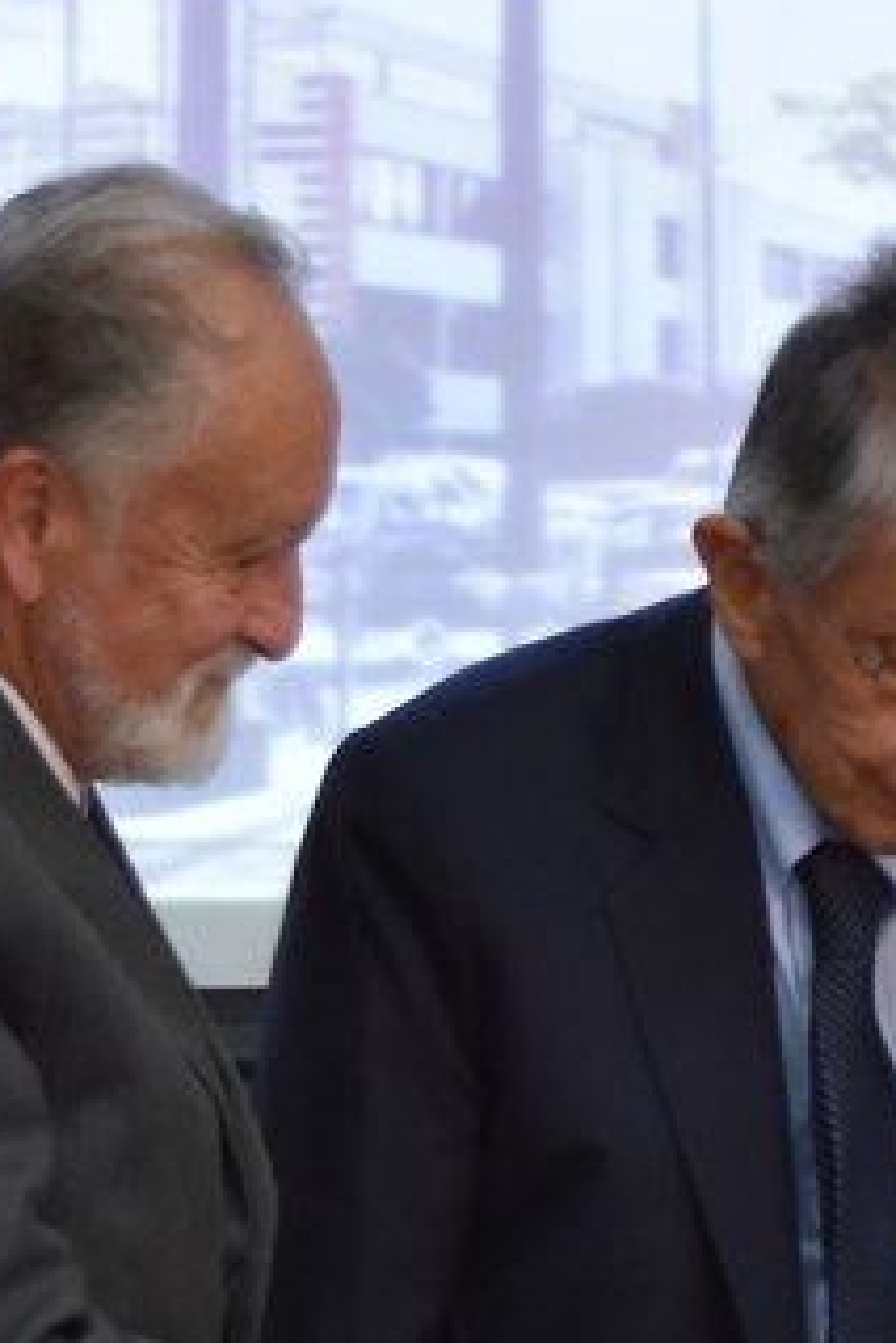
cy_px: 893
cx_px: 1523
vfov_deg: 4.7
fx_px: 16408
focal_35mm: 440
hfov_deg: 3.1
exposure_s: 1/60
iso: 1100
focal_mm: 78
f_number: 4.5
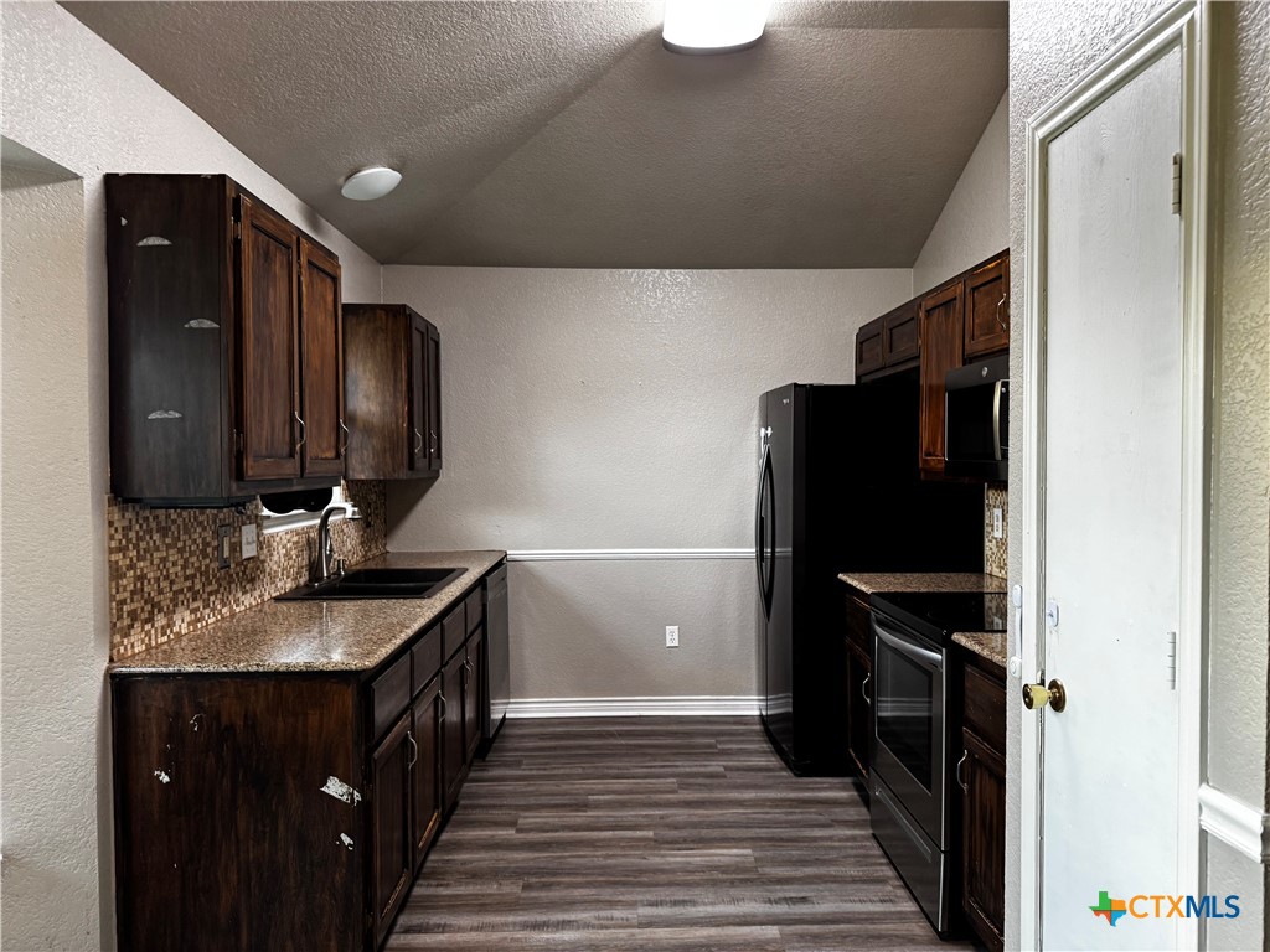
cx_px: 635
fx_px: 881
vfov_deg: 56.8
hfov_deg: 71.6
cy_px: 476
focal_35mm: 24
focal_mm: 6.76
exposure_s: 1/60
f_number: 1.78
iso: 250
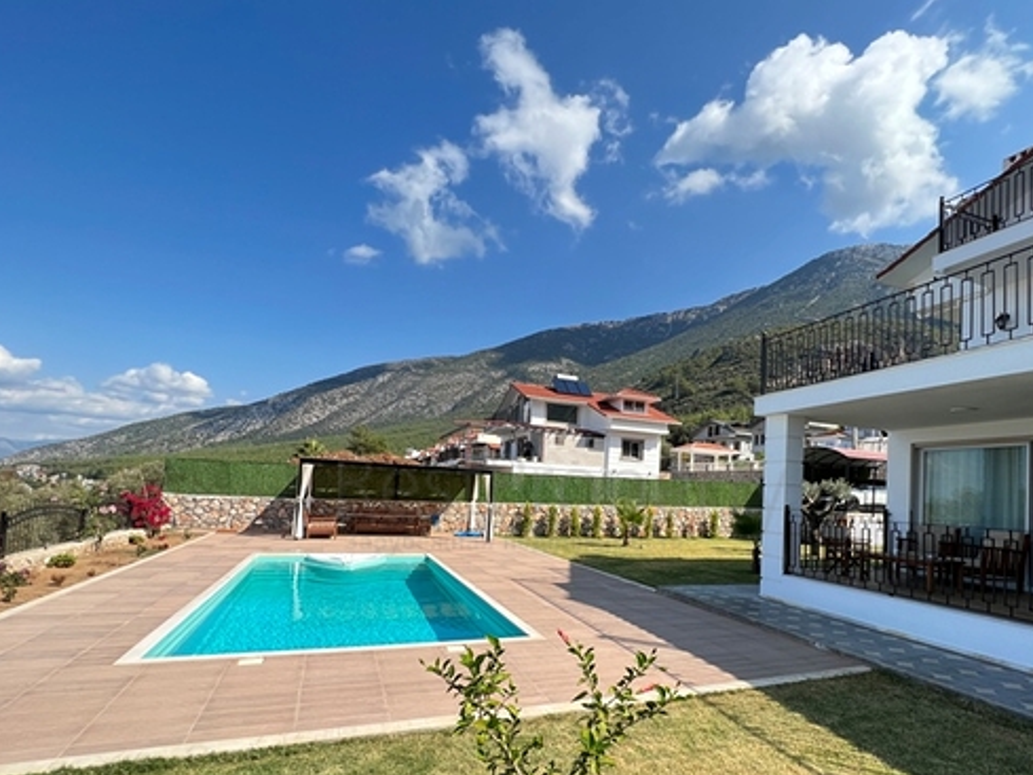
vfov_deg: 73.9
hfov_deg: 90.8
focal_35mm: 17
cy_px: 469
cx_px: 564
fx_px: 507
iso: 32
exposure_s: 1/1085
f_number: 1.8
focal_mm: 1.57
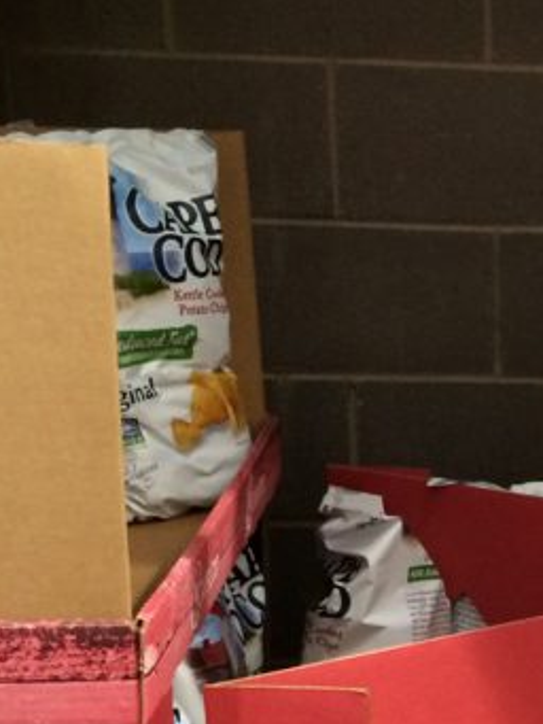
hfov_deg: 16.0
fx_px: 1818
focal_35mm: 87
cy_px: 745
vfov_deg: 21.6
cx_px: 730
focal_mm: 4.15
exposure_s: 1/33
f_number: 2.2
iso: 320
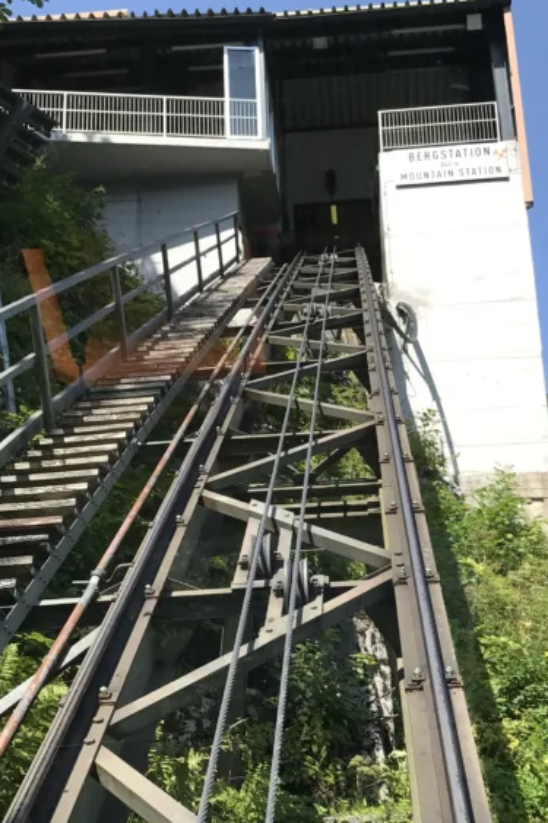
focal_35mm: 53
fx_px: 1211
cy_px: 440
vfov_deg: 37.5
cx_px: 319
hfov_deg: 25.5
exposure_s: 1/855
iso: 20
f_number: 1.8
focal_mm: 3.99
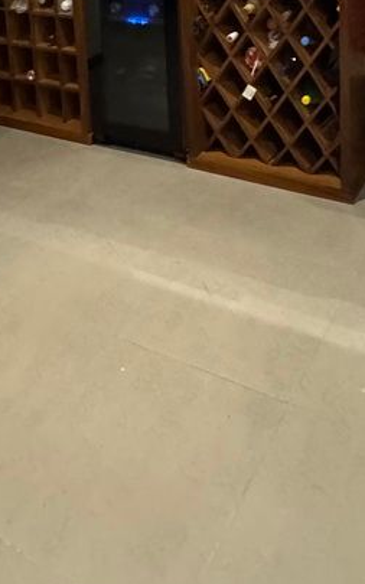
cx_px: 189
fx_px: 701
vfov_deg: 37.8
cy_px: -58
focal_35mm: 44
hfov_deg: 29.2
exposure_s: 1/40
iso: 1250
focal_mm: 2.22
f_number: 2.2
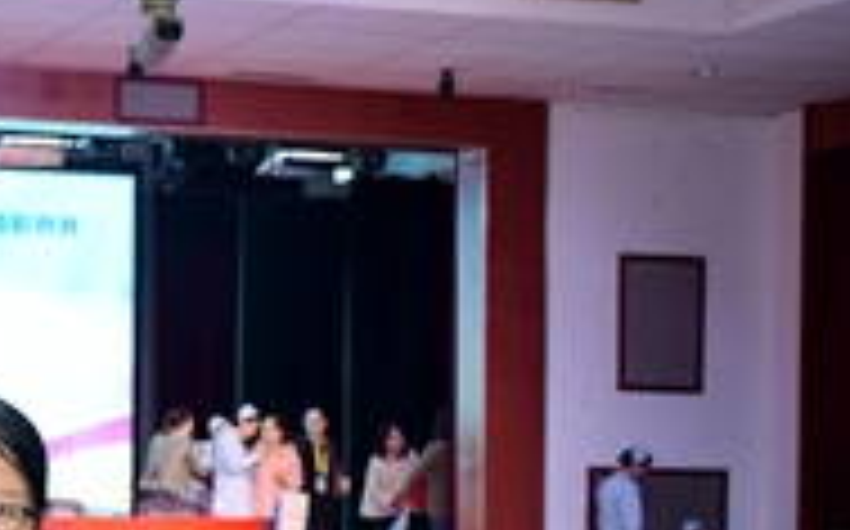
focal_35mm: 89
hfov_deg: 21.4
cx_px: -202
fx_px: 2061
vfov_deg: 14.5
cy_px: 465
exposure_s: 1/125
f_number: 4.5
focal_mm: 22
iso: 800
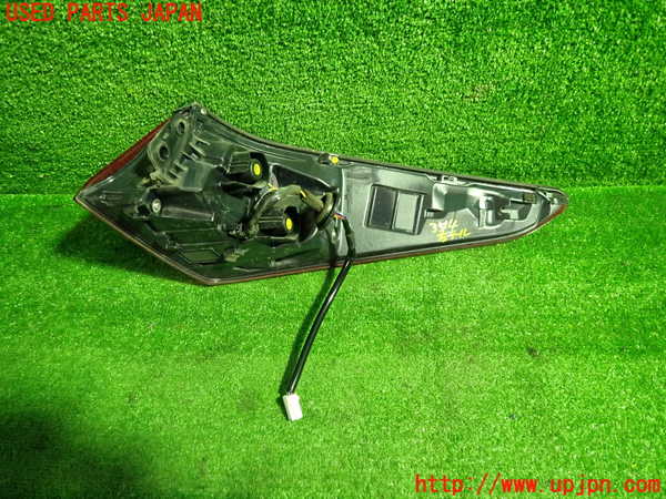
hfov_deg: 69.4
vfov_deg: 54.9
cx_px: 333
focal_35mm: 25
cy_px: 250
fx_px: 481
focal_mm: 4.5
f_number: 2
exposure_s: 1/30
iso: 400
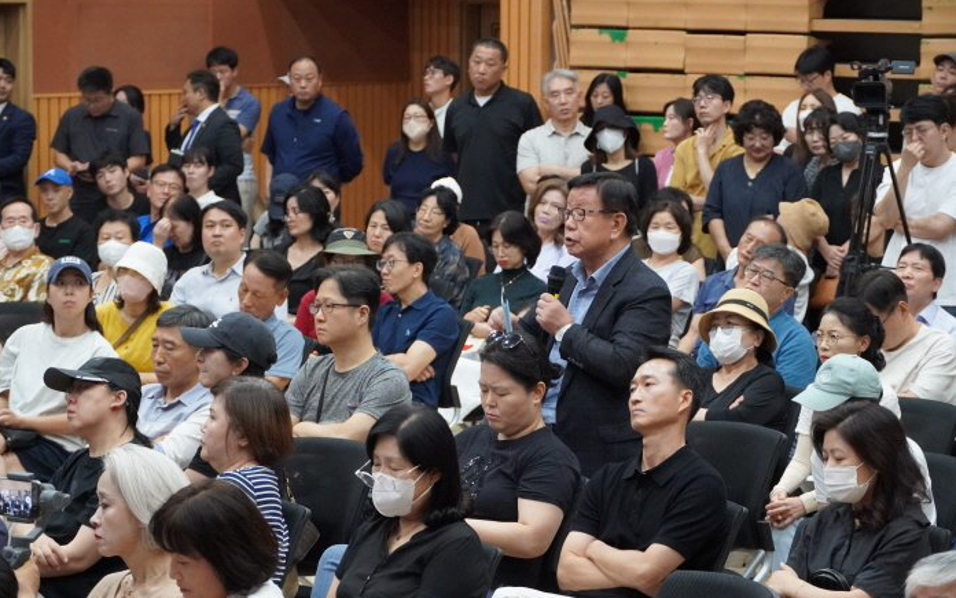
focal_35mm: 122
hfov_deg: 17.2
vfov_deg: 10.8
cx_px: 477
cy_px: 314
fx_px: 3166
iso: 6400
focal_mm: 79
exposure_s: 1/100
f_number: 5.6
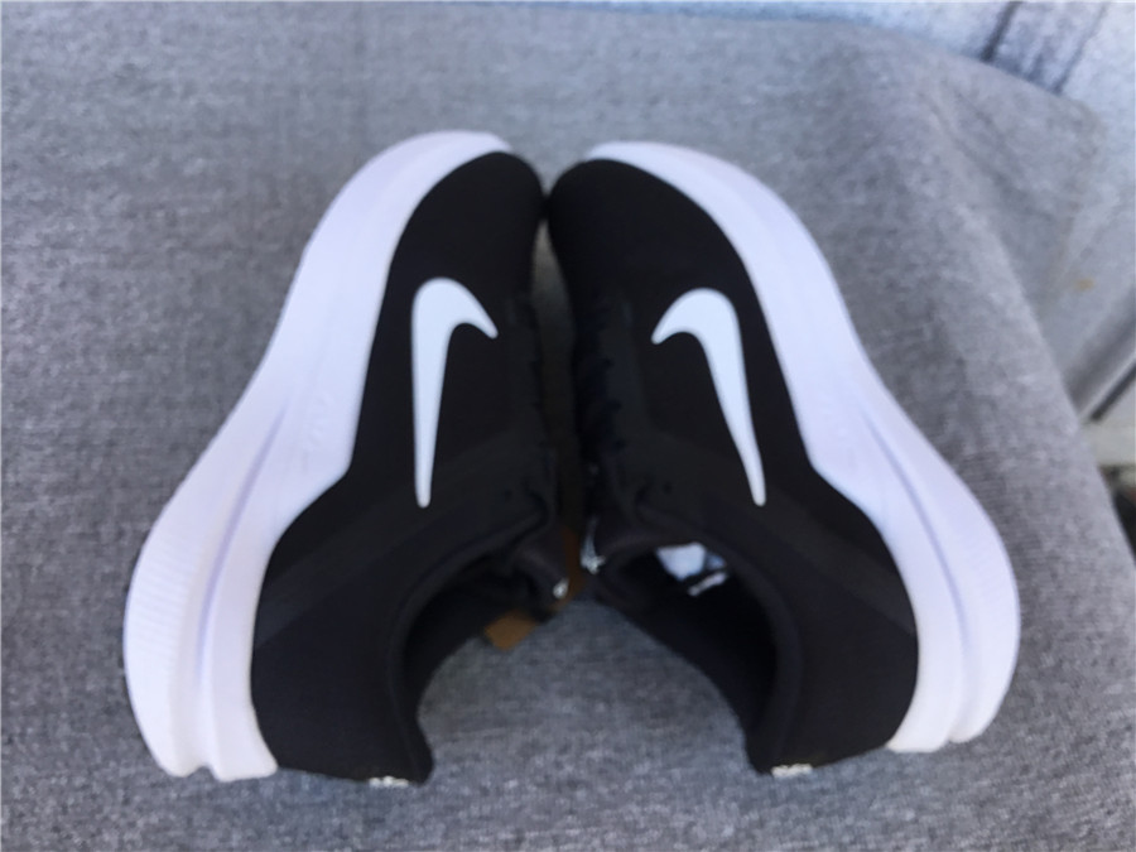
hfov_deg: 58.4
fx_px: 1017
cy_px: 426
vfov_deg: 45.4
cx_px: 568
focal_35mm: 31
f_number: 2.4
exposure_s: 1/100
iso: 32
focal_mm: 3.3
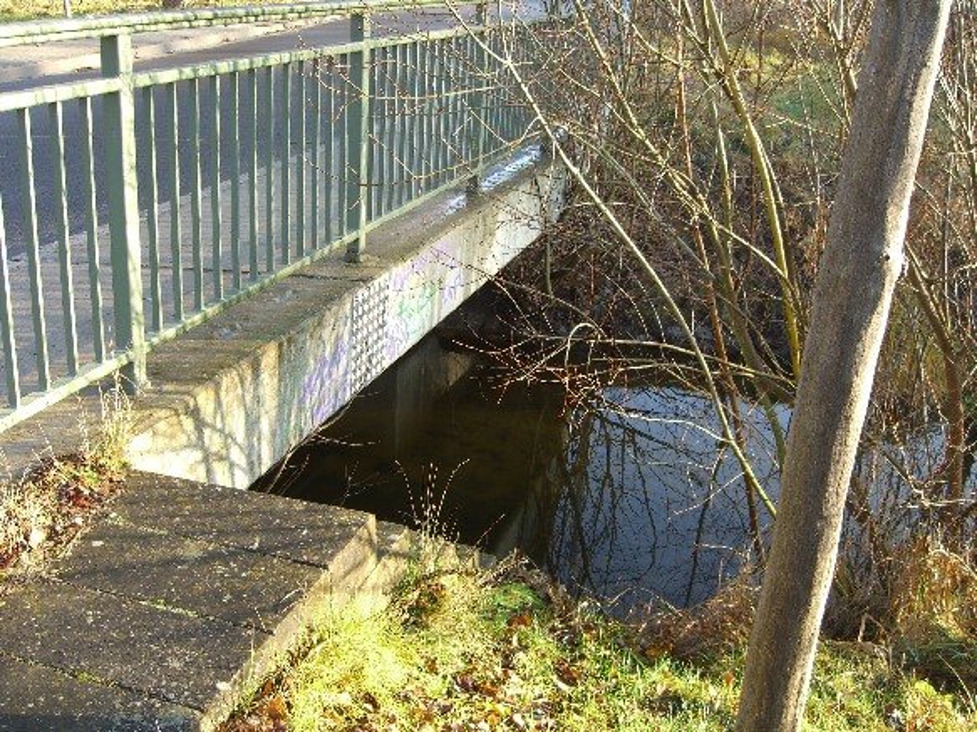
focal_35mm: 38
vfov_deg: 37.7
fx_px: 1072
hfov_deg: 49.0
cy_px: 366
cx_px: 488
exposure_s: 1/100
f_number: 2.8
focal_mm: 7.9
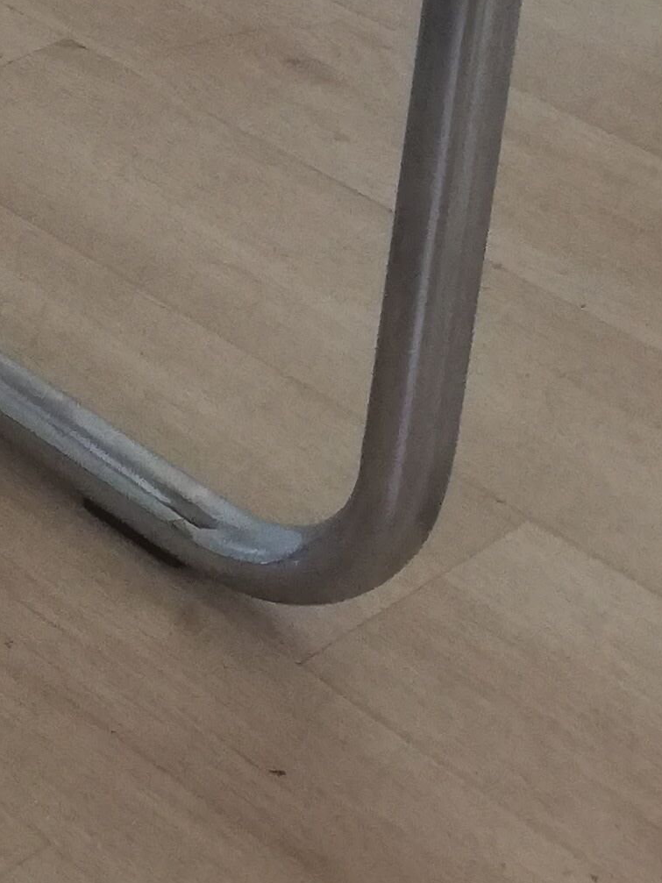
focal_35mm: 119
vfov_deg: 15.1
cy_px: -529
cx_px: -744
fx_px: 3035
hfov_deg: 11.1
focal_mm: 3.81
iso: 125
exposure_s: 1/50
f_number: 2.2
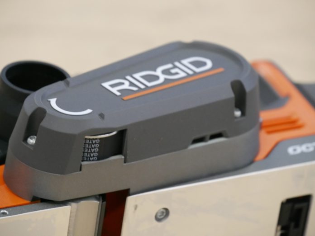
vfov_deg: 6.2
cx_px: 158
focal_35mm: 240
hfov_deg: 8.2
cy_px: 118
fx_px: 2184
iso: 3200
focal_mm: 120
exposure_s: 1/160
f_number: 5.5
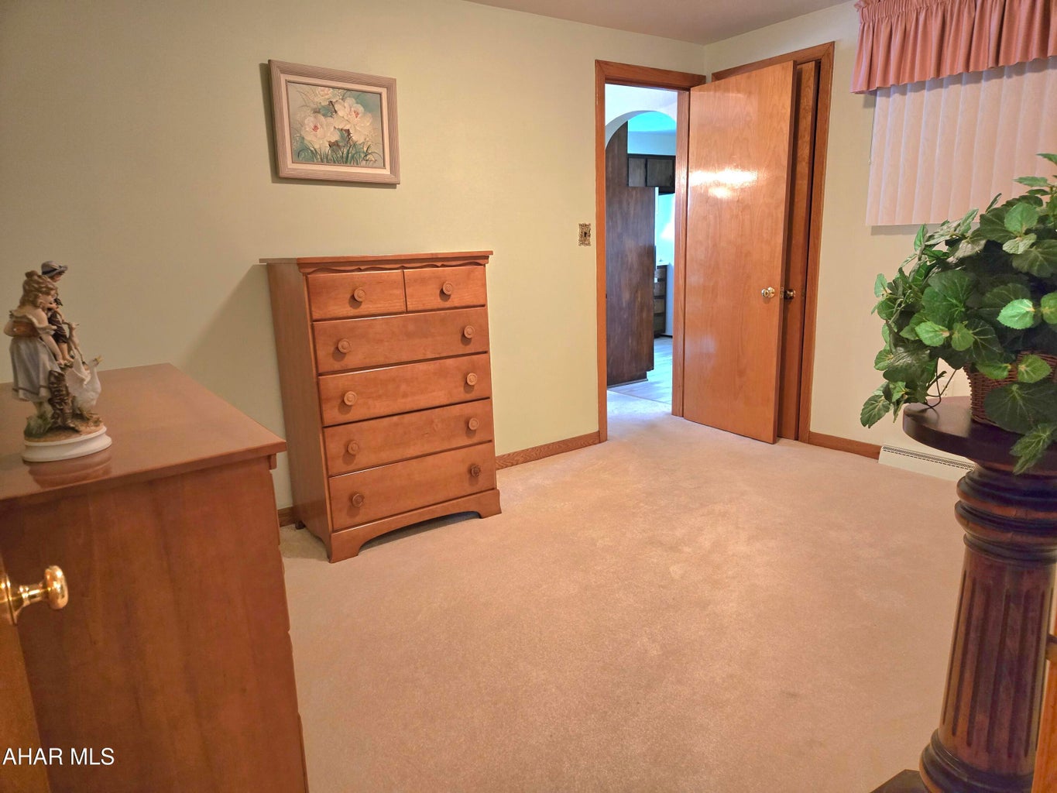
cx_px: 528
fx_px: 702
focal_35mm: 23
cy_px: 396
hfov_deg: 73.9
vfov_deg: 58.9
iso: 640
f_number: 1.8
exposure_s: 1/60.2
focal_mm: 5.4
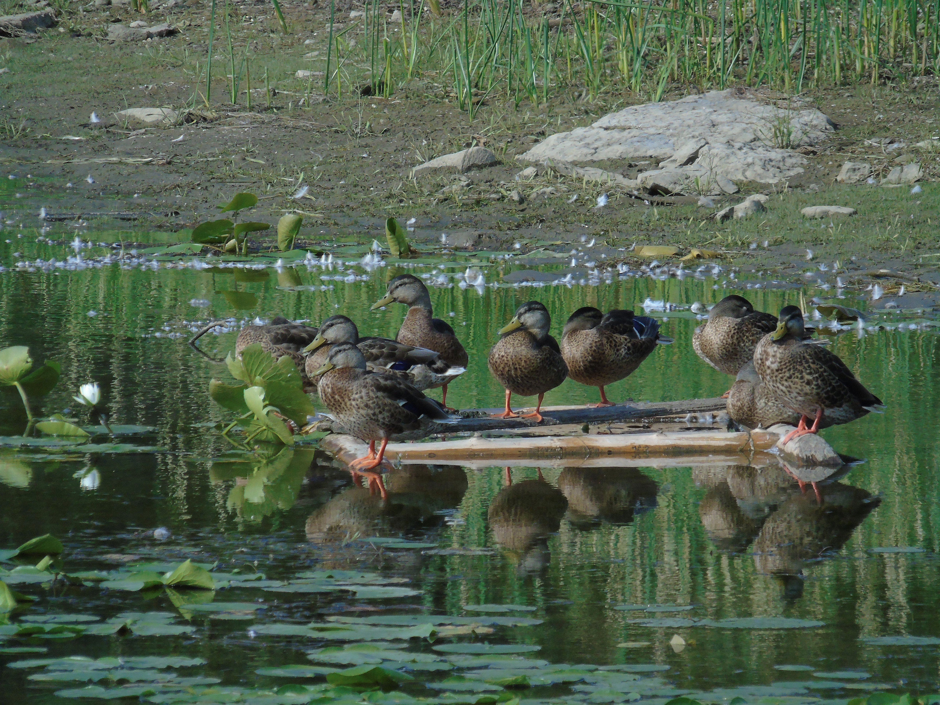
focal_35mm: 848
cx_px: 470
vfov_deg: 1.8
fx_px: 23028
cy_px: 352
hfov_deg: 2.3
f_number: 6.1
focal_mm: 151
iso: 200
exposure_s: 1/640
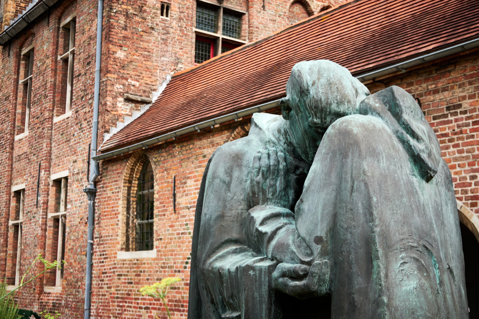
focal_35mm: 61
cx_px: 240
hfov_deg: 32.9
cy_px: 160
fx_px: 811
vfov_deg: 22.3
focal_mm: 22.46
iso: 100
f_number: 4
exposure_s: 1/320
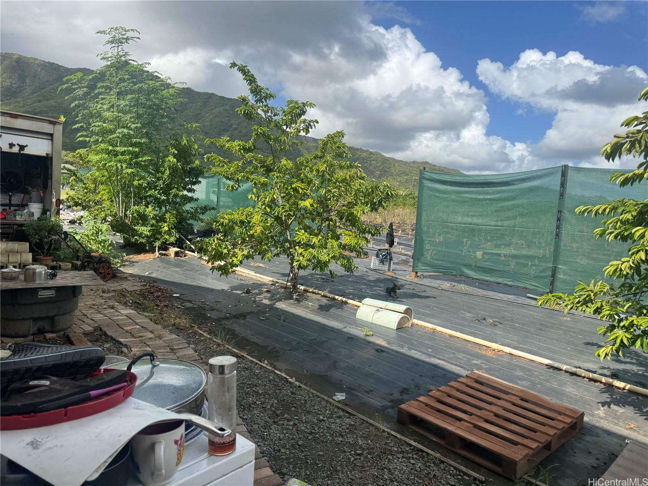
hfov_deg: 71.6
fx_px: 449
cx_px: 324
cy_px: 243
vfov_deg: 56.8
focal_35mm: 24
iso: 80
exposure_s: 1/3096
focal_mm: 6.76
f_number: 1.78
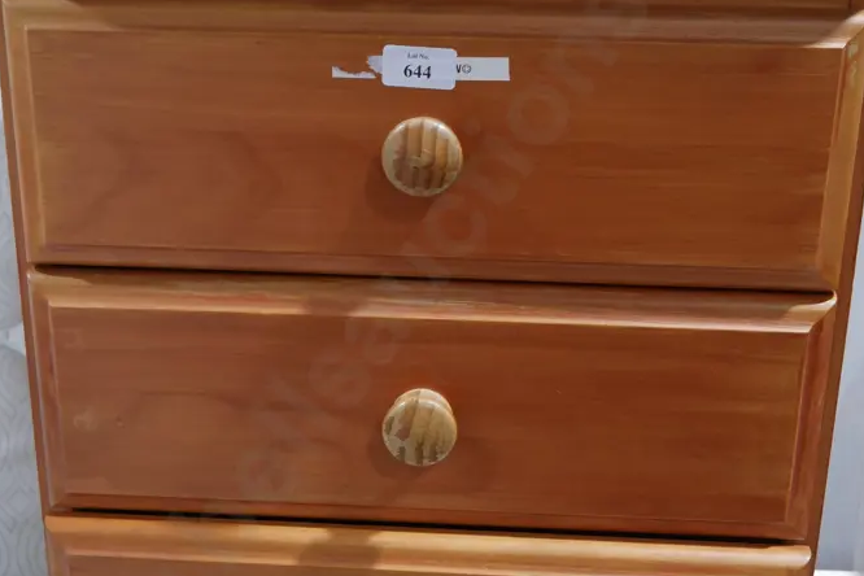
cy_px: 269
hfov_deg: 41.1
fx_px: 1152
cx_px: 421
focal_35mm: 48
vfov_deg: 28.1
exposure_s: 1/60
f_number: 3.6
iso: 400
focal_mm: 15
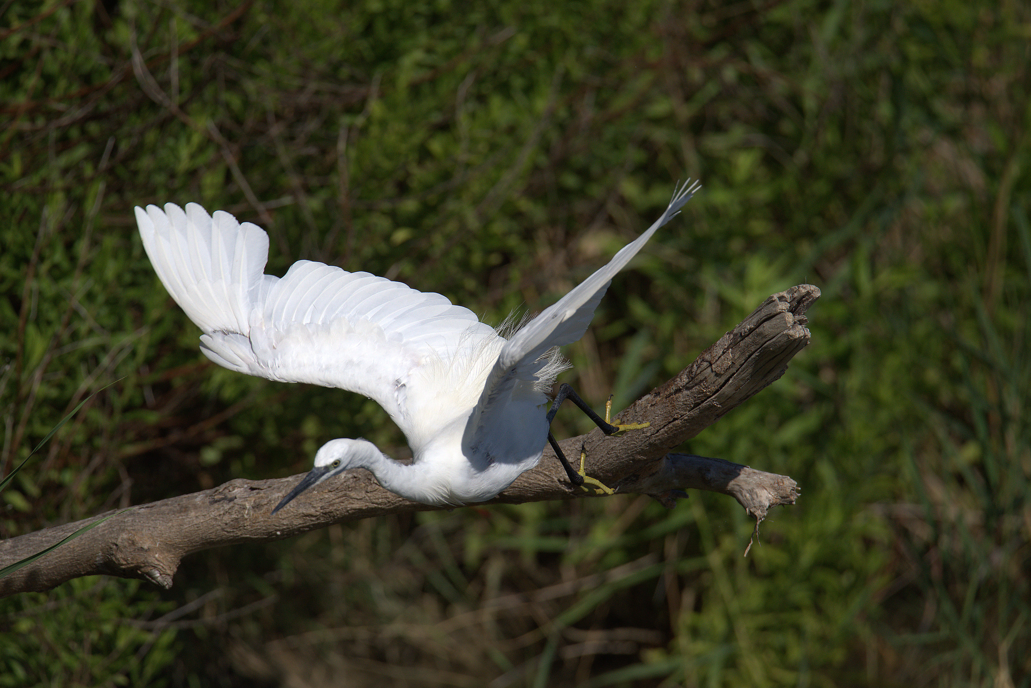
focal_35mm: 600
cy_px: 344
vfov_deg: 2.3
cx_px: 516
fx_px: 17189
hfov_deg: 3.4
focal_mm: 600
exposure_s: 1/3200
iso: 640
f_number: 8
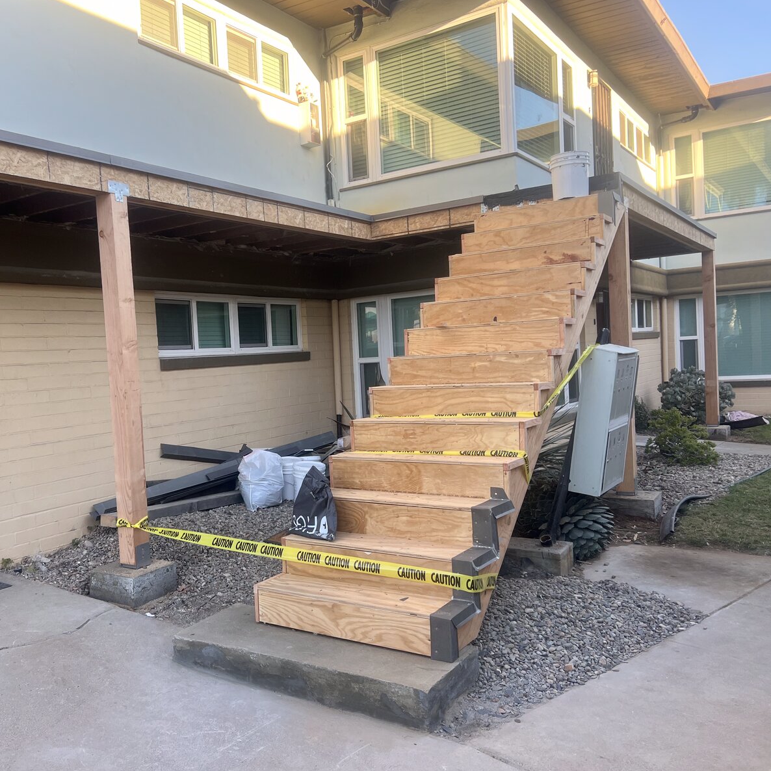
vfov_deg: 52.5
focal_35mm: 31
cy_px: 387
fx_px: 781
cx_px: 260
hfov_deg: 51.6
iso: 50
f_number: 1.5
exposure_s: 1/324
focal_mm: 5.7
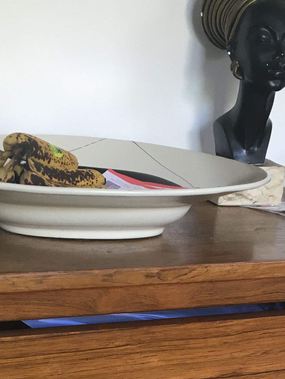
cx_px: 131
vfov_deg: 25.9
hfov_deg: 21.0
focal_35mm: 70
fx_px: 768
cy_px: 408
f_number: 2.2
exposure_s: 1/33
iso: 80
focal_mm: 4.15
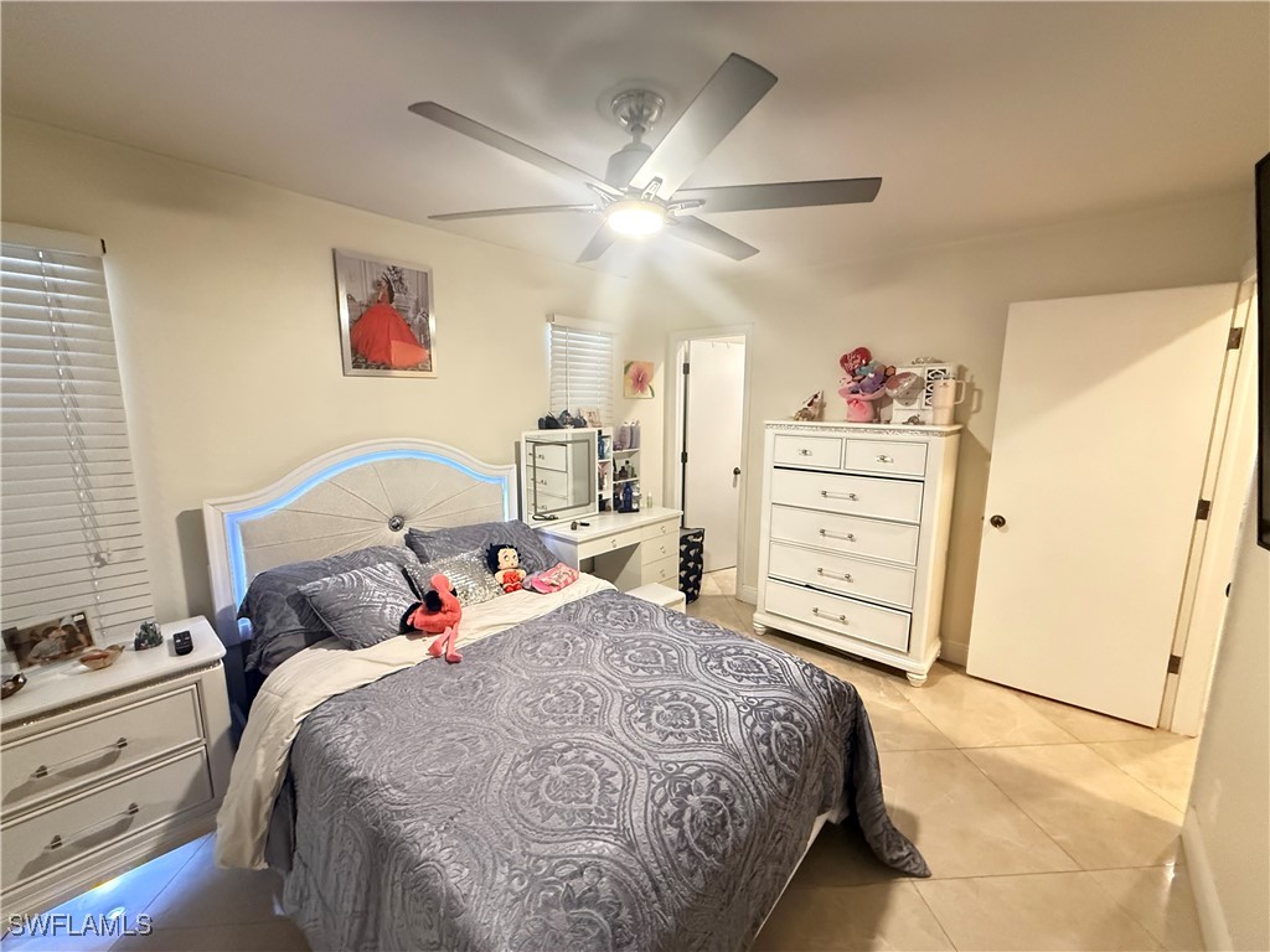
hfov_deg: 102.1
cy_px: 476
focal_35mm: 14
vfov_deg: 85.7
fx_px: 514
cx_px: 635
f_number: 2.2
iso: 800
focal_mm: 2.22
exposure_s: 1/60
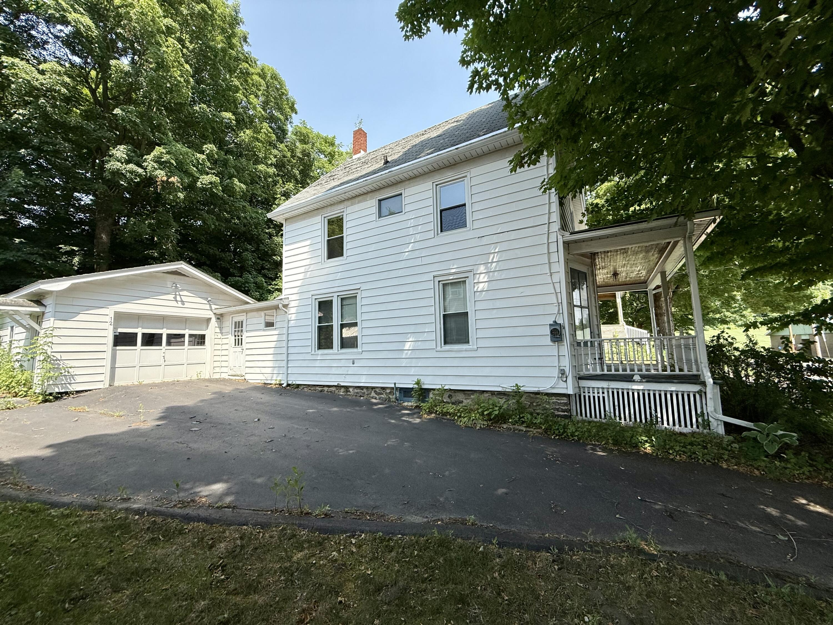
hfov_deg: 102.1
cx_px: 416
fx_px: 337
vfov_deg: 85.7
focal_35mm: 14
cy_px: 312
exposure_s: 1/901
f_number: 2.2
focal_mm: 2.22
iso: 64
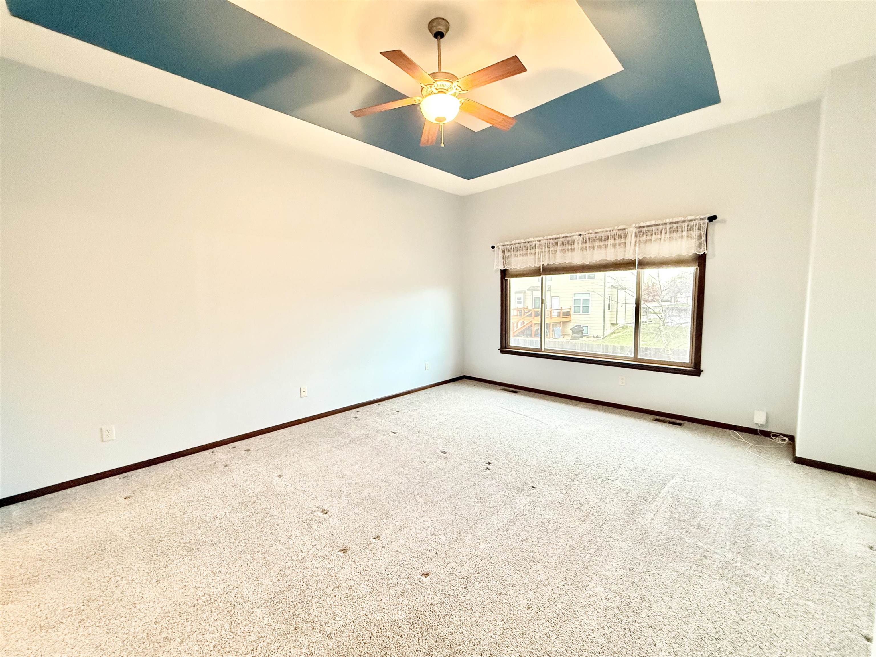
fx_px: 354
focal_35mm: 14
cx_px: 438
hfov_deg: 102.1
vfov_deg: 85.7
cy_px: 328
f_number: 2.2
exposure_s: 1/60
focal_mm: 2.22
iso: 640
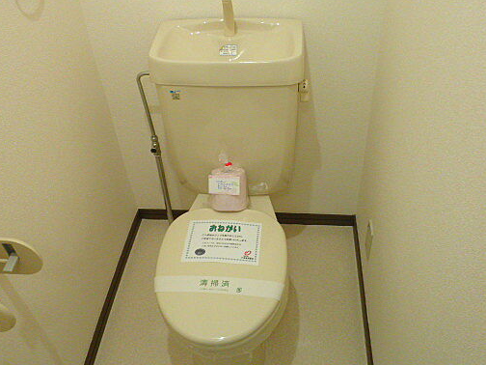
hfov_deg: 55.3
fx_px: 463
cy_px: 172
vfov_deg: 42.9
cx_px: 233
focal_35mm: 33
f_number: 2.8
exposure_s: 1/25
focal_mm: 4.7
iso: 160
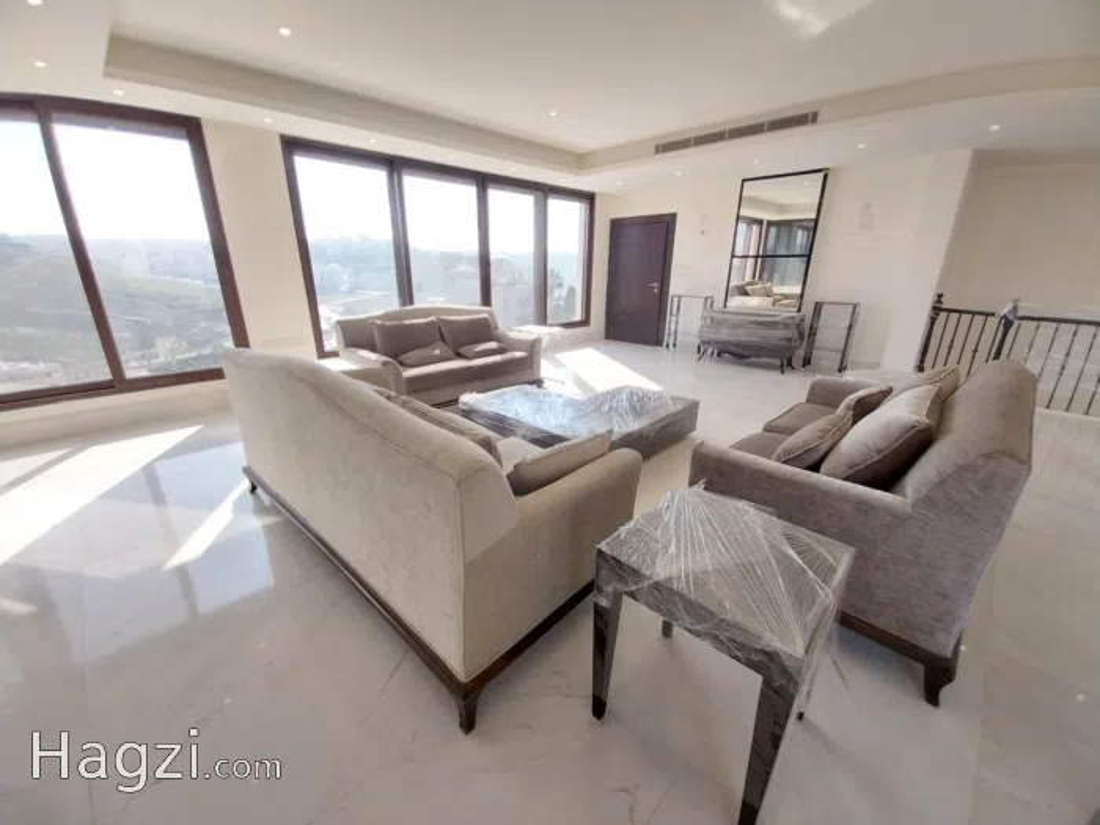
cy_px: 412
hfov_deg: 106.2
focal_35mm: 13
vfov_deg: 89.9
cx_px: 550
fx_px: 413
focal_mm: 1.3
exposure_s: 1/167
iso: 64
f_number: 2.2
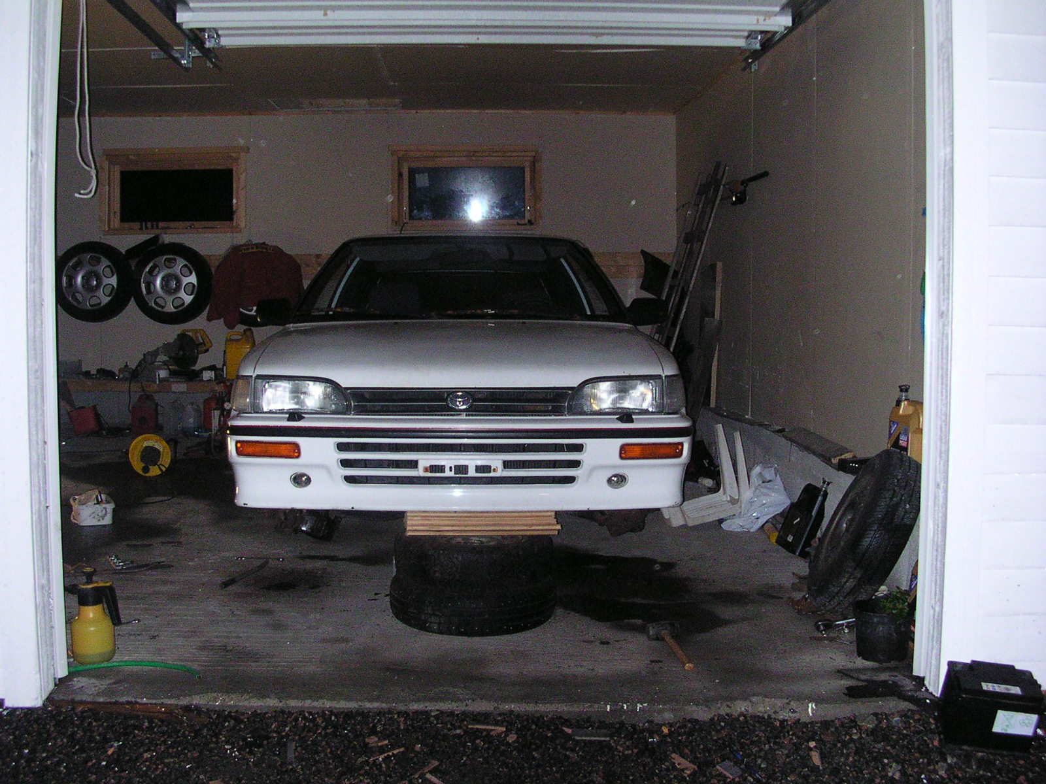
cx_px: 523
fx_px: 1118
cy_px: 392
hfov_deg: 50.1
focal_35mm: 37
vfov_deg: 38.7
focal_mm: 5.6
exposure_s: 1/60
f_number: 2.7
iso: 387
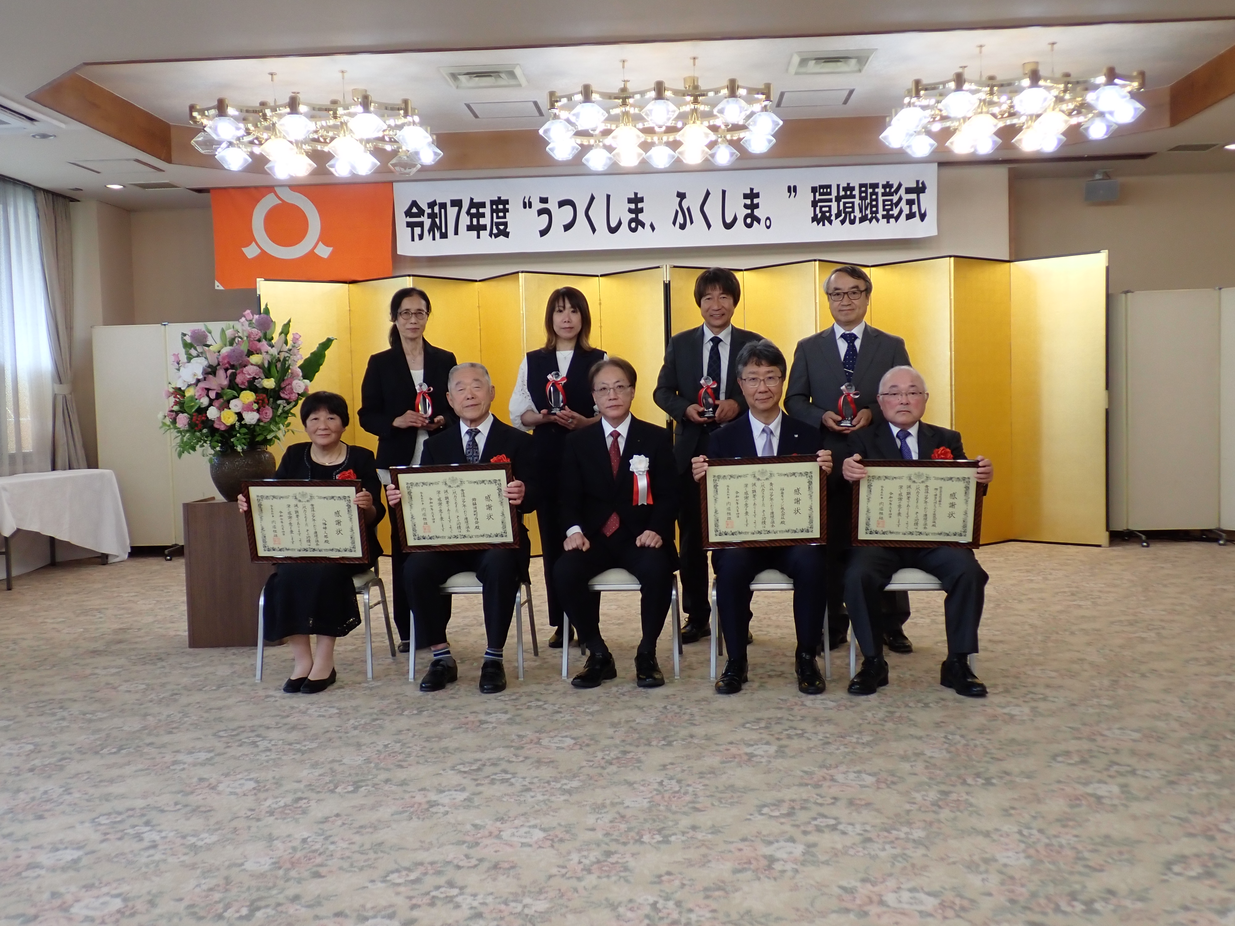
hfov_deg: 51.4
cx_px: 618
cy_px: 463
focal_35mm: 36
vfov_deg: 39.7
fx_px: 1284
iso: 200
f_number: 2.5
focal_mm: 6.37
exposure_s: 1/60
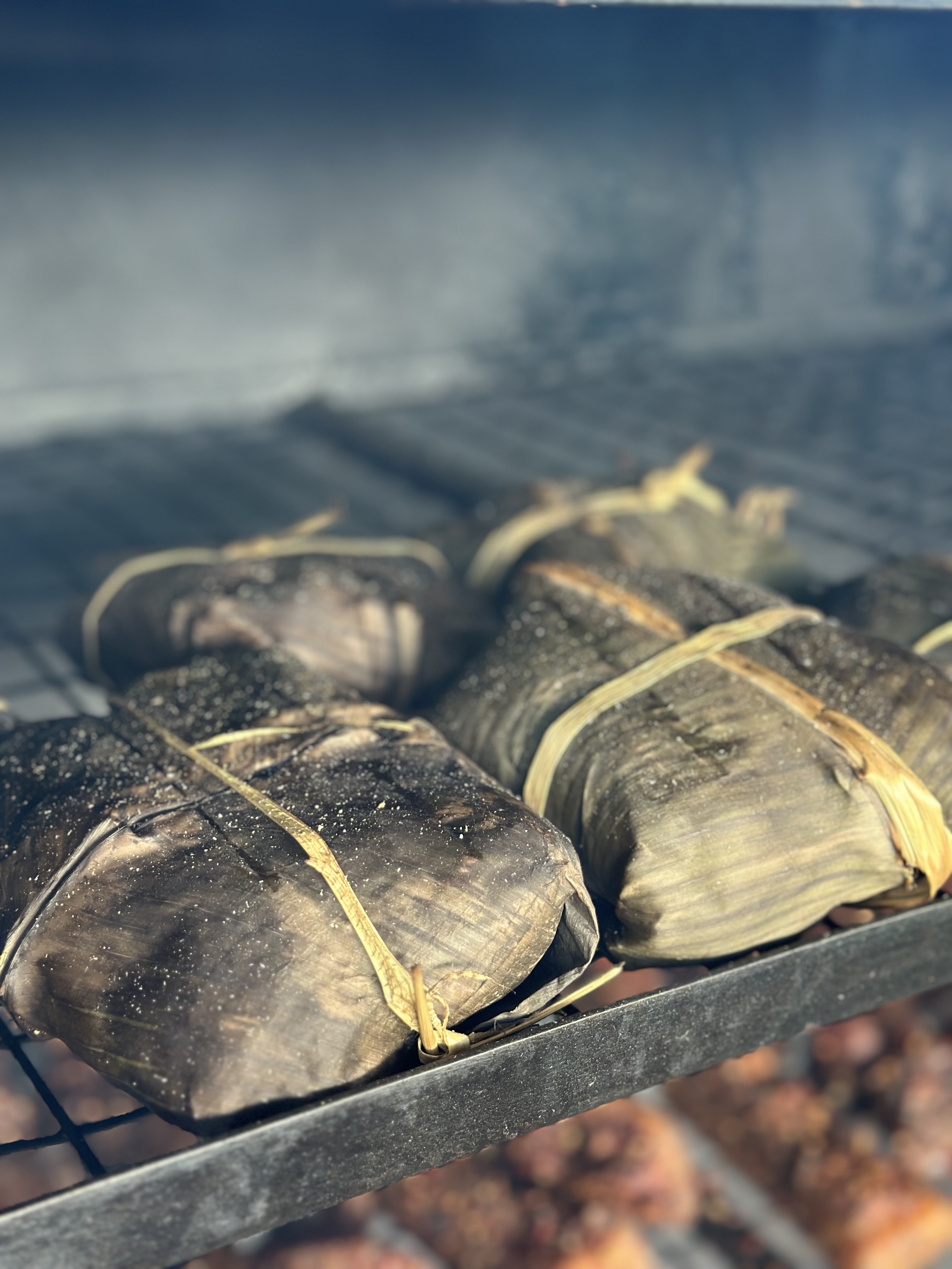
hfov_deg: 30.3
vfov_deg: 39.7
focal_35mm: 48
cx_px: 476
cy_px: 634
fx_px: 1760
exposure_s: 1/60
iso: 200
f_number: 1.78
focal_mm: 6.86
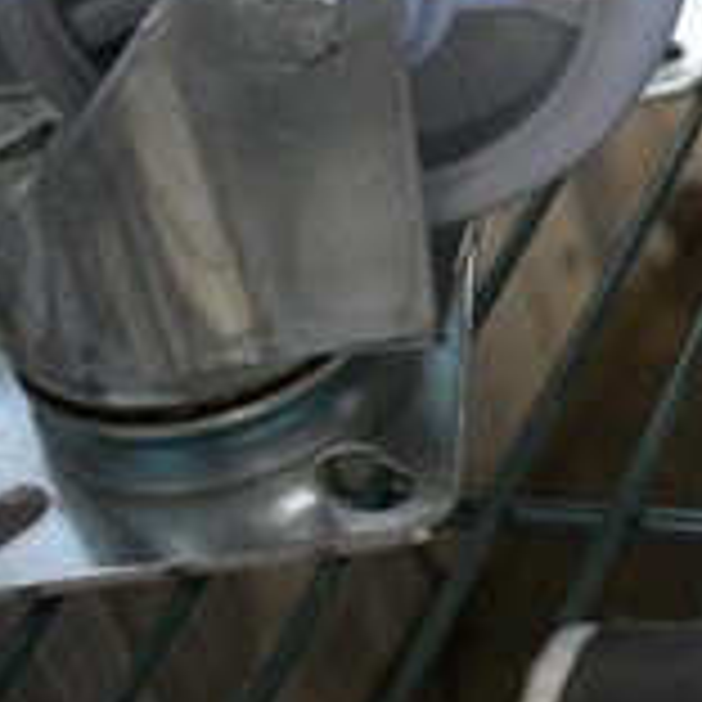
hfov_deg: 13.7
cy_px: 130
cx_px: 1364
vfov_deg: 15.7
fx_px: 2524
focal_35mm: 110
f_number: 3.8
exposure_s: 1/125
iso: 3600
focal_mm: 22
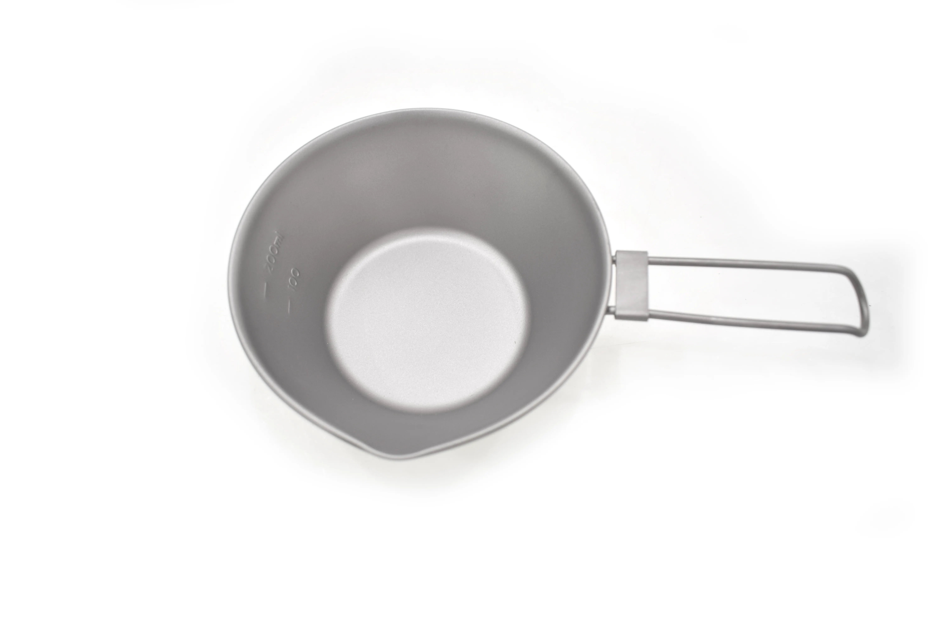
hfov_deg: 67.4
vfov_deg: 47.9
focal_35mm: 27
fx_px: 707
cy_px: 314
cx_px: 472
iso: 100
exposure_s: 1/25
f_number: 3.5
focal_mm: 18
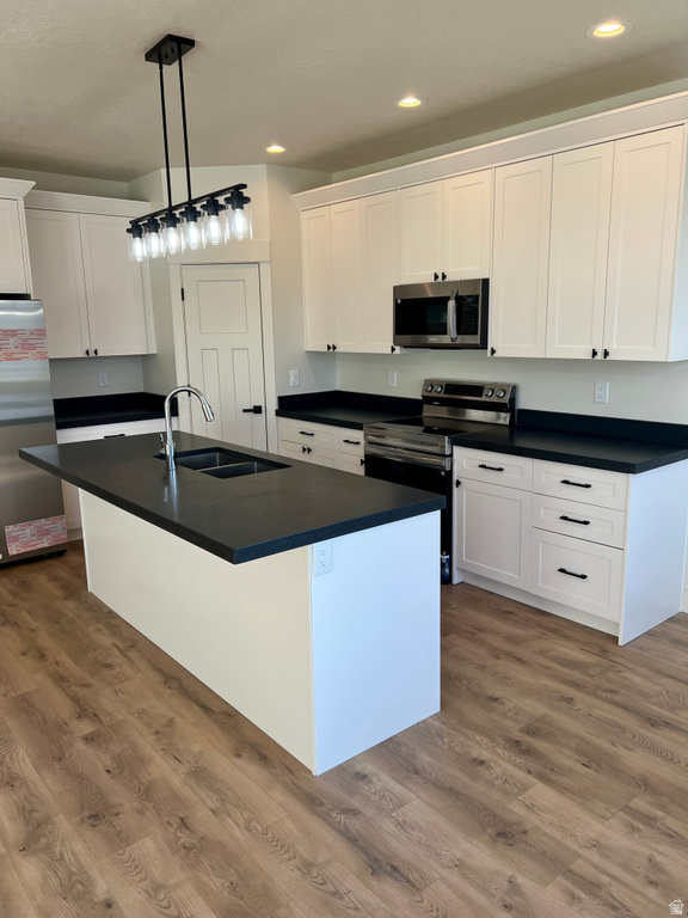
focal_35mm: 26
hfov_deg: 53.1
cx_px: 344
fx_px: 689
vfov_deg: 67.3
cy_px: 459
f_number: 1.5
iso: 50
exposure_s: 1/394
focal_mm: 5.7
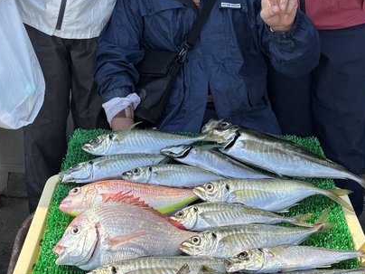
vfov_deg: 24.8
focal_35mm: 55
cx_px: 131
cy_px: -24
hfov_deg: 34.7
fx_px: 580
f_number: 1.6
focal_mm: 5.96
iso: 50
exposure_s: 1/2778
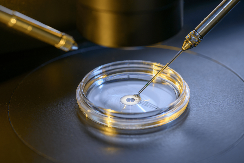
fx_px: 712
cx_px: 122
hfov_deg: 19.4
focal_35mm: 105
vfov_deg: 13.1
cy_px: 82
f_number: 8
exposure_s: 1/50
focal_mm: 105
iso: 200
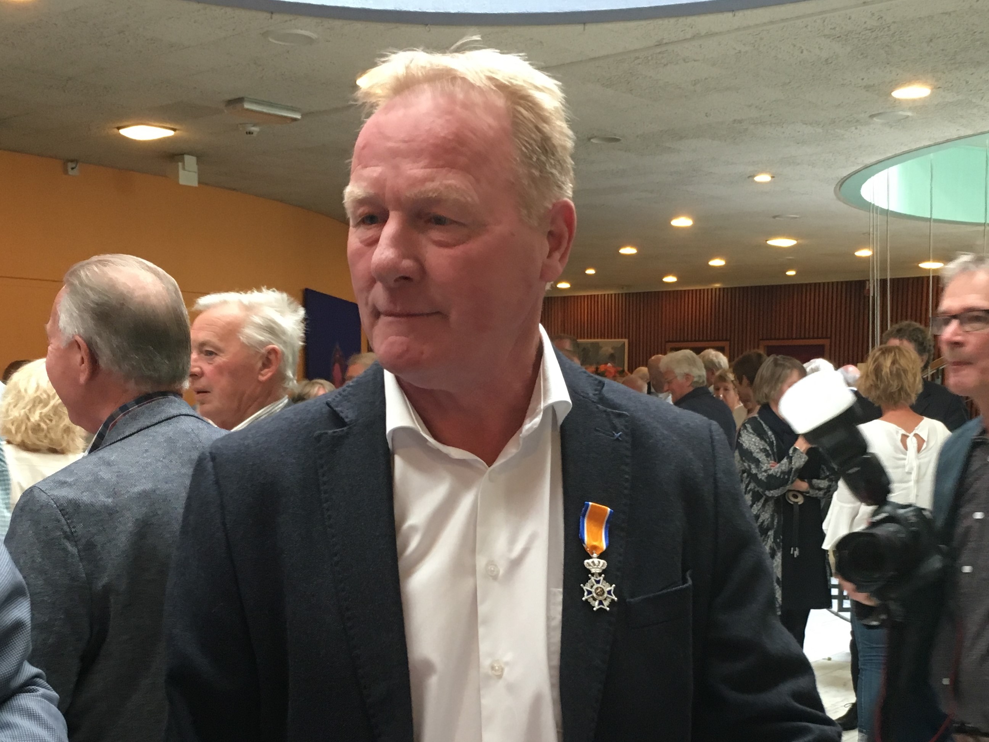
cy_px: 371
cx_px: 494
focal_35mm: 29
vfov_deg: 48.2
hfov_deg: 61.7
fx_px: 829
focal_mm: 4.15
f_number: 2.2
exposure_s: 1/33
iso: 160
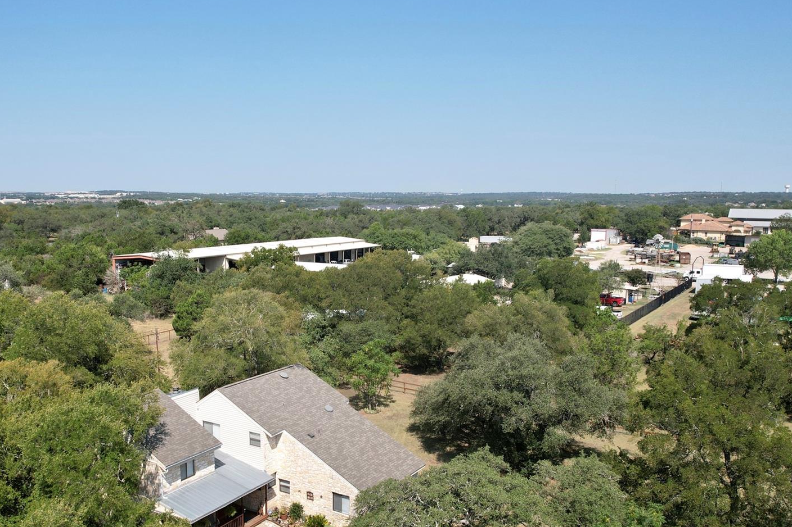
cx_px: 341
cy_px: 303
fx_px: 704
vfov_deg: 41.0
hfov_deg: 58.5
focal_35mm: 32
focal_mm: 8.38
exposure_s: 1/2000
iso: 110
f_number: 2.8
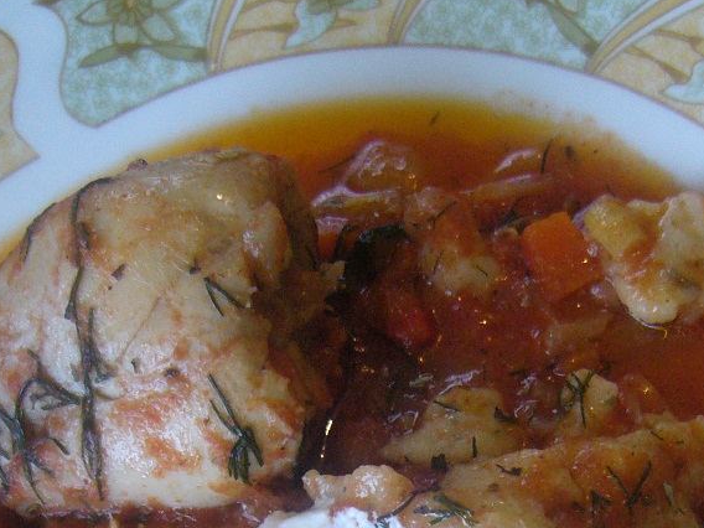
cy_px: 550
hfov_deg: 26.3
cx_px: 376
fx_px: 1505
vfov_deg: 19.2
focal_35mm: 74
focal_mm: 5.8
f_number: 2.8
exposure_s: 1/13
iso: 160
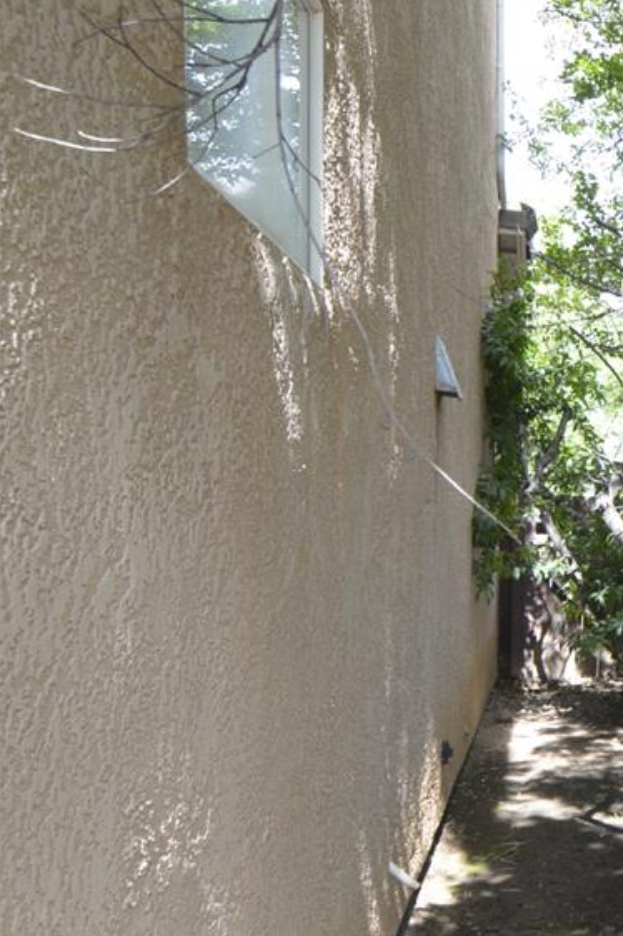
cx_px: 827
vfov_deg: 48.0
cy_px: 594
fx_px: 1040
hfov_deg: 27.4
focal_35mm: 40
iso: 280
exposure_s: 1/125
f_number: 5.6
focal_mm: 10
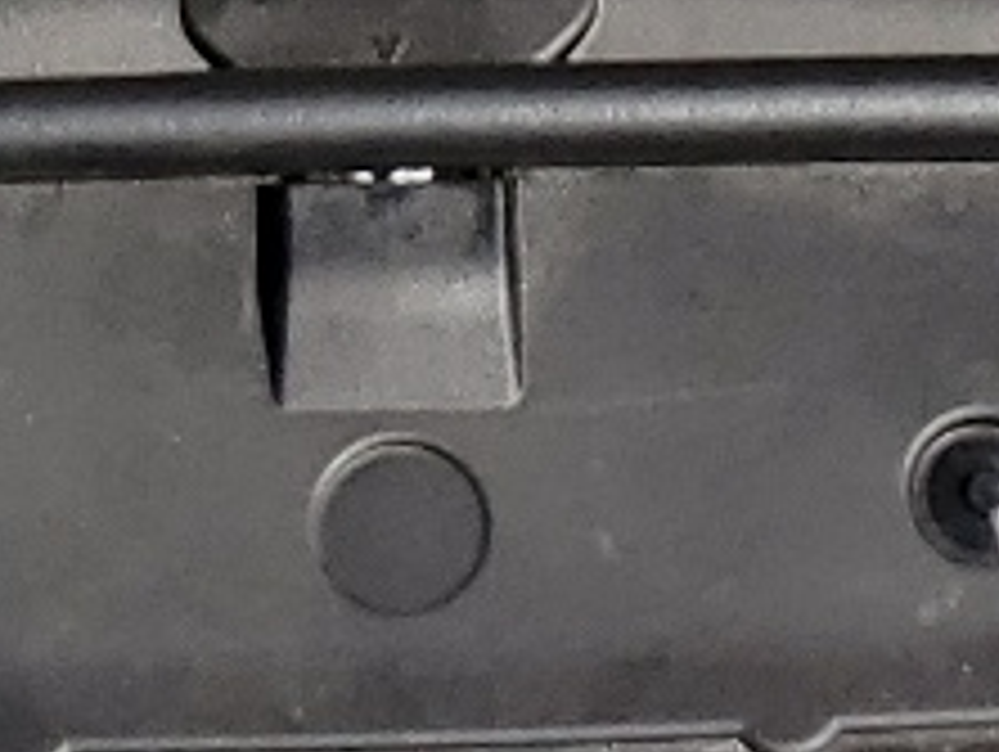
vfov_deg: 7.3
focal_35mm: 187
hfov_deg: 10.6
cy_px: -1220
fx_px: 5403
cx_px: 356
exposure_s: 1/3333
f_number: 1.5
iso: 50
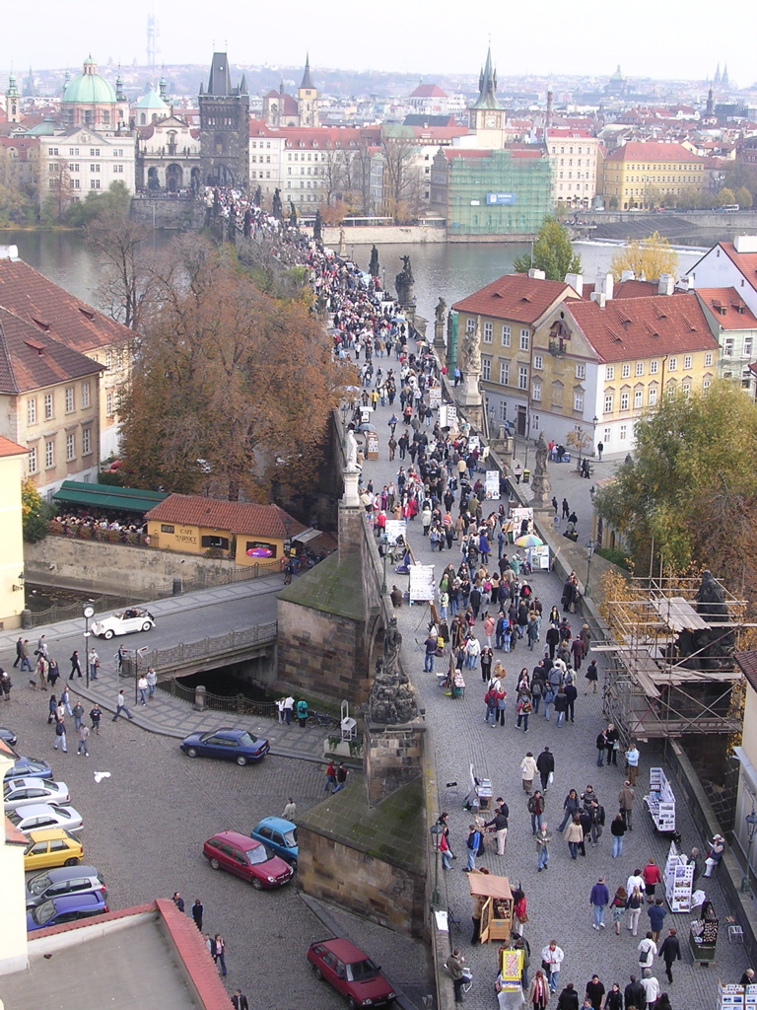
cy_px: 505
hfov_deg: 26.1
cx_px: 378
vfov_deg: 34.3
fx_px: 1633
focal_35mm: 56
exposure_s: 1/134
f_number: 3.3
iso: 100
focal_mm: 8.5
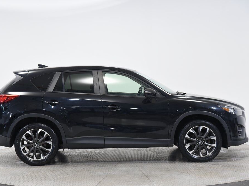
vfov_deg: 20.7
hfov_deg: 27.4
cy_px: 94
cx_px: 116
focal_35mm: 71
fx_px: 511
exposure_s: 1/80
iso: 1600
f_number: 4
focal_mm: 65
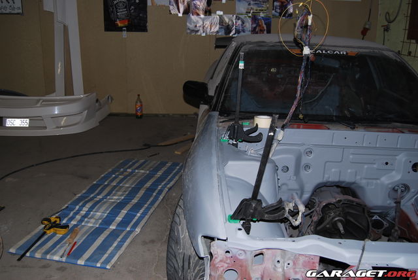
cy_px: 140
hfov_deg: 53.1
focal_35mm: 36
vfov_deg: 36.9
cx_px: 209
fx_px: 418
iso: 100
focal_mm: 24
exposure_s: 1/40
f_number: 4.5
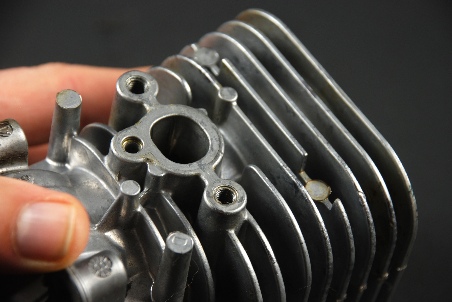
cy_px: 151
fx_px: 2111
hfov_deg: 12.2
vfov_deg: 8.2
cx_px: 226
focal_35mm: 168
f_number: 8
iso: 160
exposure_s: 1/8
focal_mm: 112
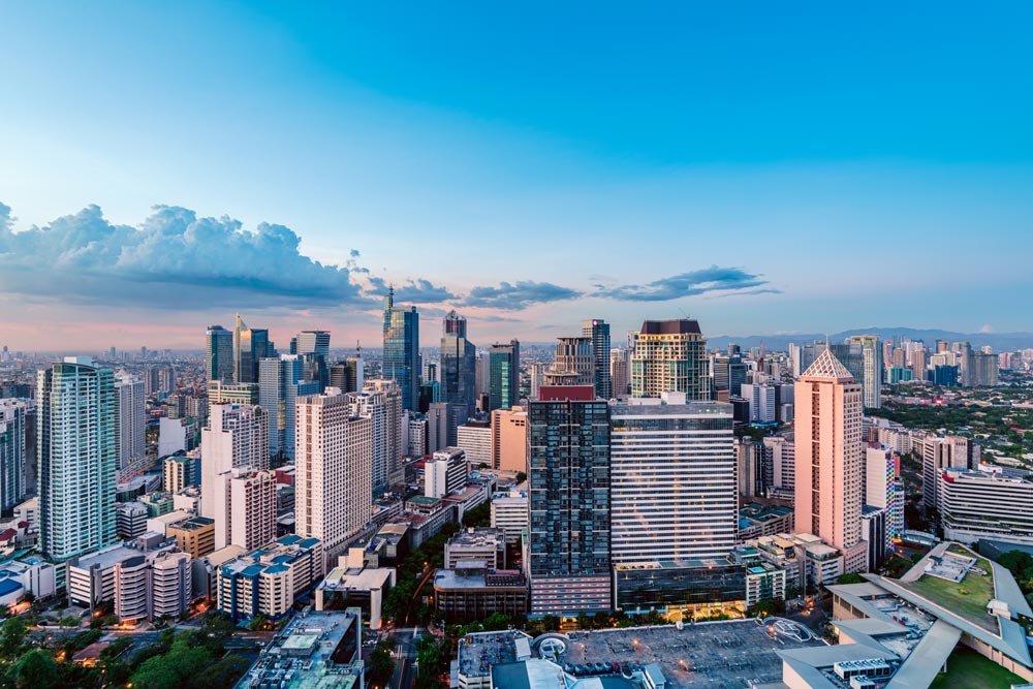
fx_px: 459
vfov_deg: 73.8
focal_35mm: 16
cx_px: 516
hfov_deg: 96.7
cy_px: 344
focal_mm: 16
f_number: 11
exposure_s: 1.3
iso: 100
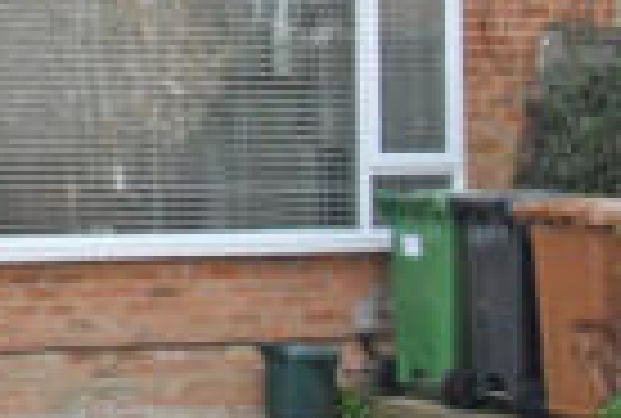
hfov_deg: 11.3
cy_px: -124
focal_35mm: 170
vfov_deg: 8.0
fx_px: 2942
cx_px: -430
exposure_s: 1/200
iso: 800
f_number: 13
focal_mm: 24
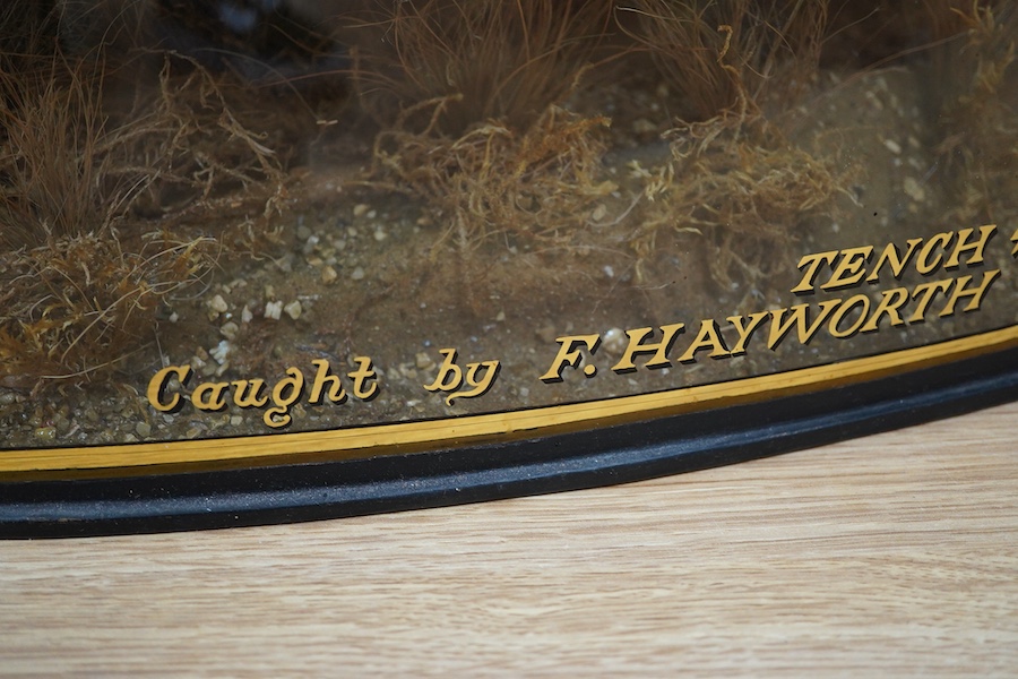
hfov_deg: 43.6
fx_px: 1272
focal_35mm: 45
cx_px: 509
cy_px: 340
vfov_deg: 29.9
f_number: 3.5
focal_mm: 30
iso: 1600
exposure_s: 1/125
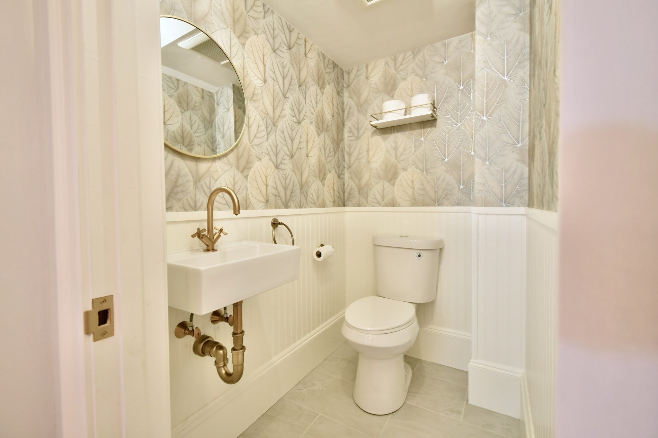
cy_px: 219
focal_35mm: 15
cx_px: 329
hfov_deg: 100.4
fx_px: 274
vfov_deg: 77.3
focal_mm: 10
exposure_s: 1/15
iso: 320
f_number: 4.5
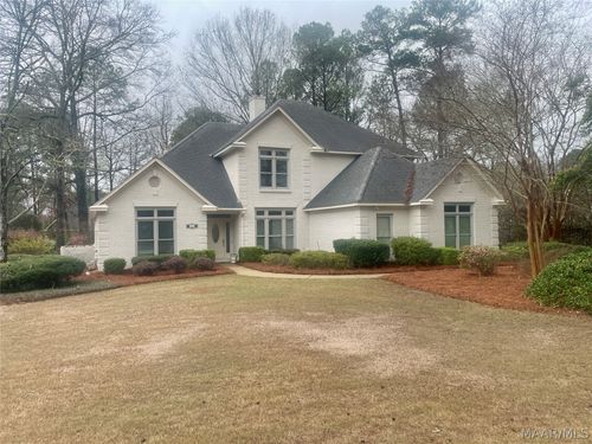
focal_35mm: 26
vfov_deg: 53.1
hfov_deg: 67.3
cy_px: 222
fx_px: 445
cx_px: 296
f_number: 1.6
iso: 32
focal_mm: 4.2
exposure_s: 1/1182
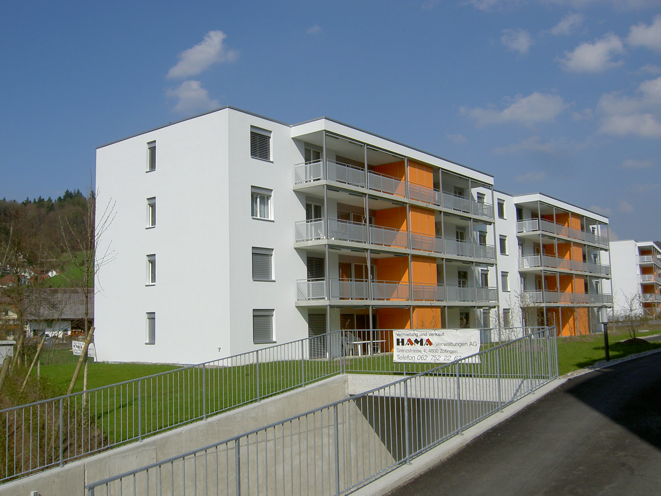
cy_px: 248
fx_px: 649
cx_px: 330
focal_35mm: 34
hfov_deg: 54.0
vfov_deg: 41.8
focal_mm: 5.6
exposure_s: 1/1000
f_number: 4.7
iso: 50
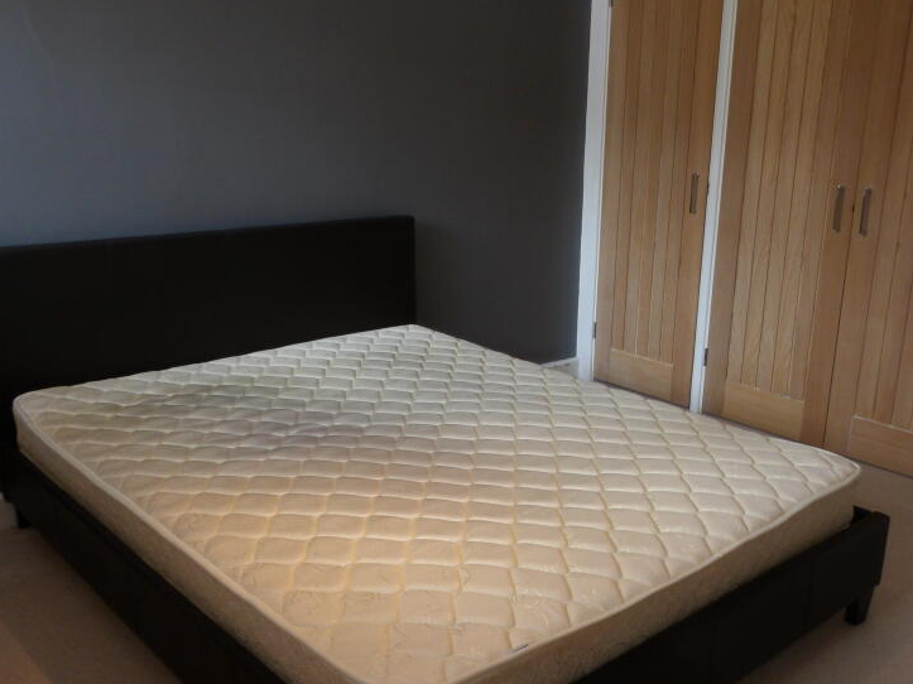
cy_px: 381
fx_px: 897
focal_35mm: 34
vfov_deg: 41.7
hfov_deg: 53.6
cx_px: 548
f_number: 4.1
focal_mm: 4.3
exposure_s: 1/20
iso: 160
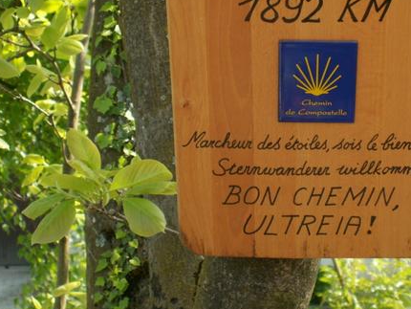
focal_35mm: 119
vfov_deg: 12.4
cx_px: 279
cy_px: 94
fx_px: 1414
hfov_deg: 16.5
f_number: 3.5
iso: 50
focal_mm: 13.4
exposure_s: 1/100
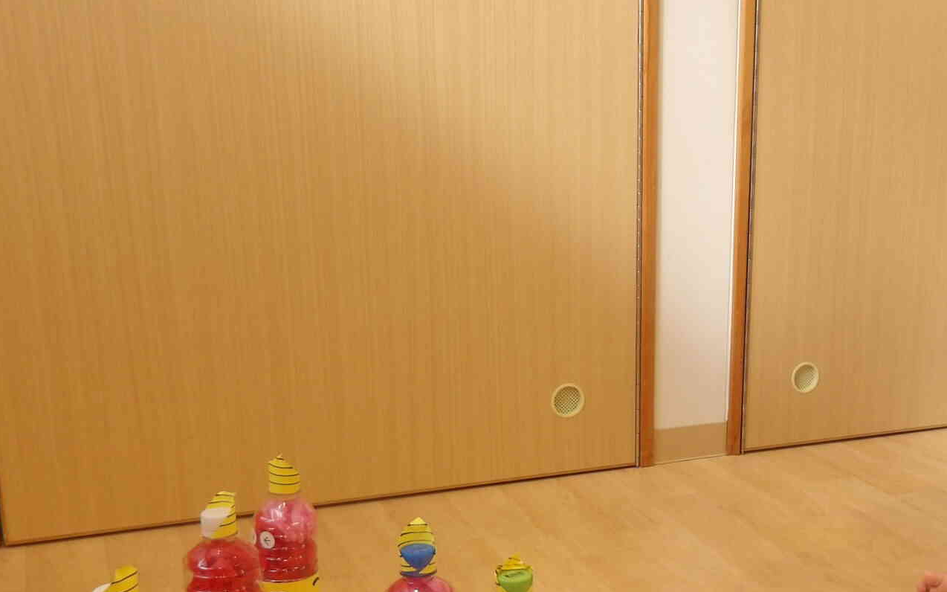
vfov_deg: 27.6
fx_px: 1187
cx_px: 758
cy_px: 439
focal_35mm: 46
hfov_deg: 41.6
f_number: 3
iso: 100
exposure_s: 1/72
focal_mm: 4.9
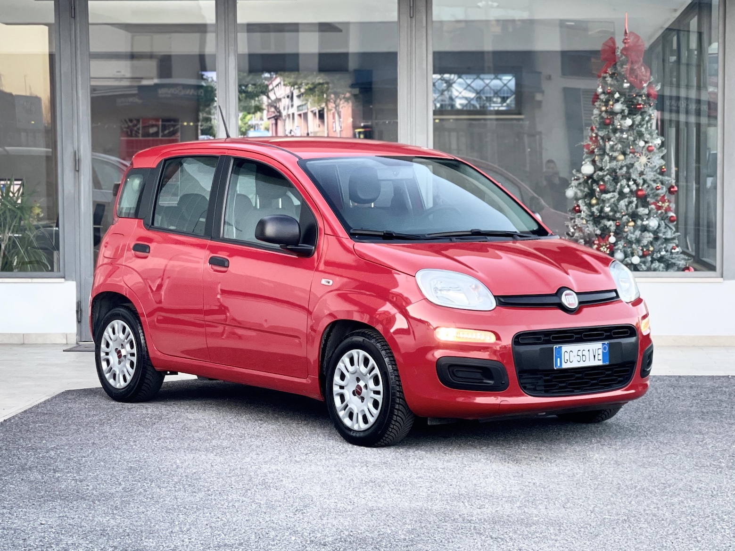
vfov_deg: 22.9
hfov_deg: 30.3
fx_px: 1359
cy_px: 276
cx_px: 368
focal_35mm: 64
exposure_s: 1/121
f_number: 2.2
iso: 100
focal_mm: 7.5
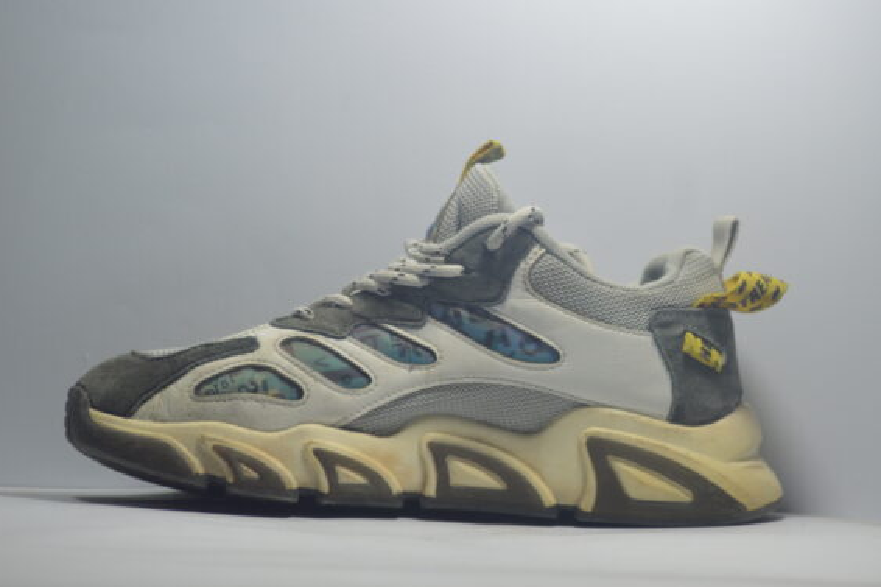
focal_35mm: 215
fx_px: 5248
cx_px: 456
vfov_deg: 6.4
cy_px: 286
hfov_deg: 9.6
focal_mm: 135
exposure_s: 1/200
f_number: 4.2
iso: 400
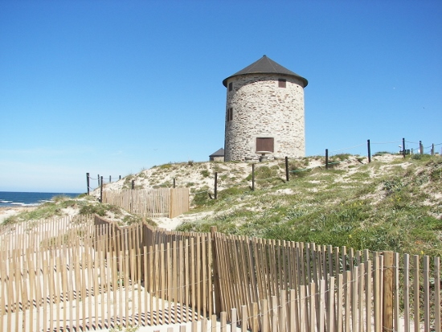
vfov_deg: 39.7
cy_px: 166
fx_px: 460
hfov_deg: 51.3
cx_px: 221
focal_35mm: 36
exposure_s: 1/500
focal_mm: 6
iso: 50
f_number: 4
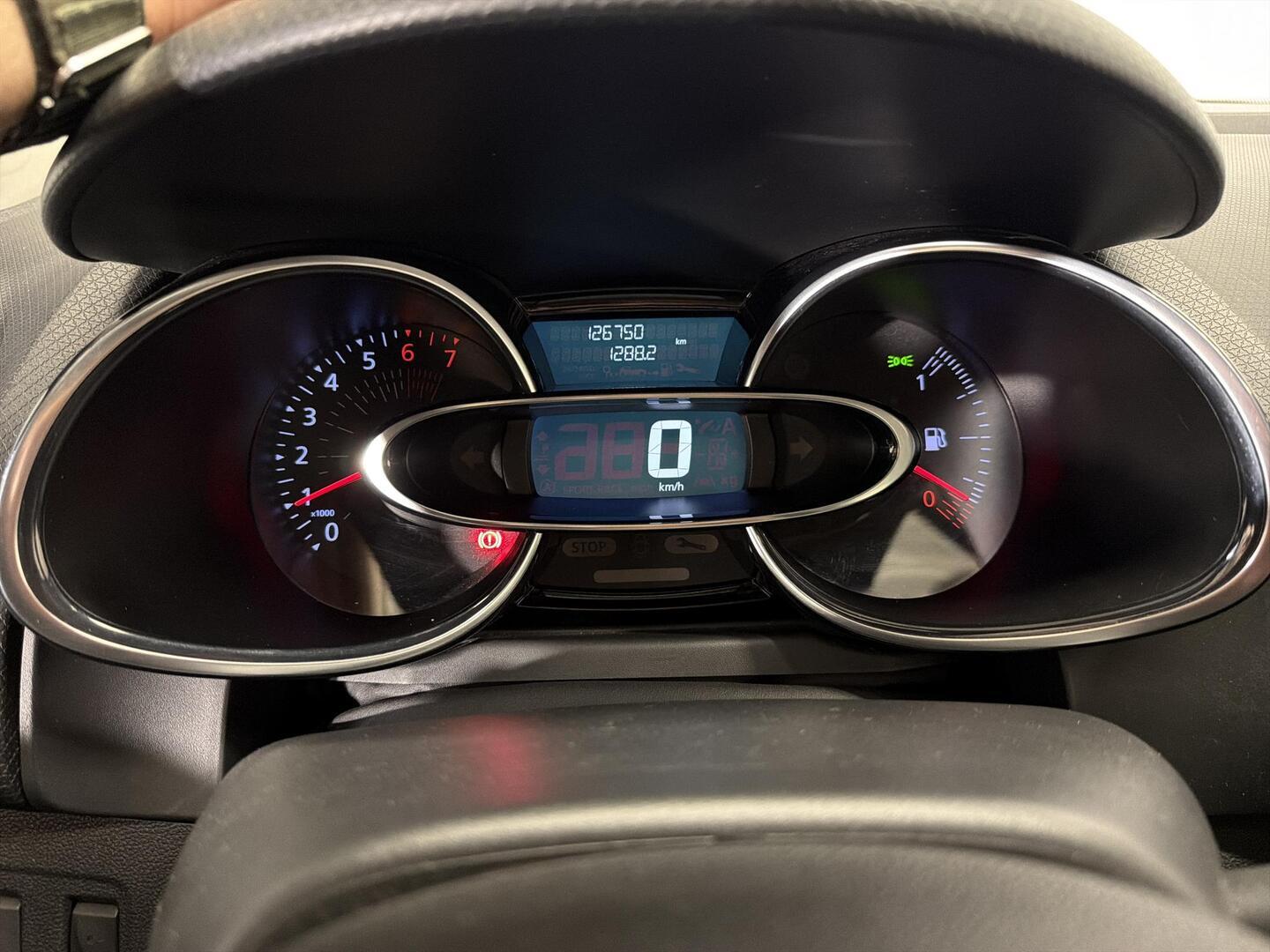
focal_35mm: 24
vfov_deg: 56.8
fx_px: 881
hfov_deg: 71.6
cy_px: 476
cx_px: 635
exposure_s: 1/25
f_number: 1.78
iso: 1000
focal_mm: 6.76
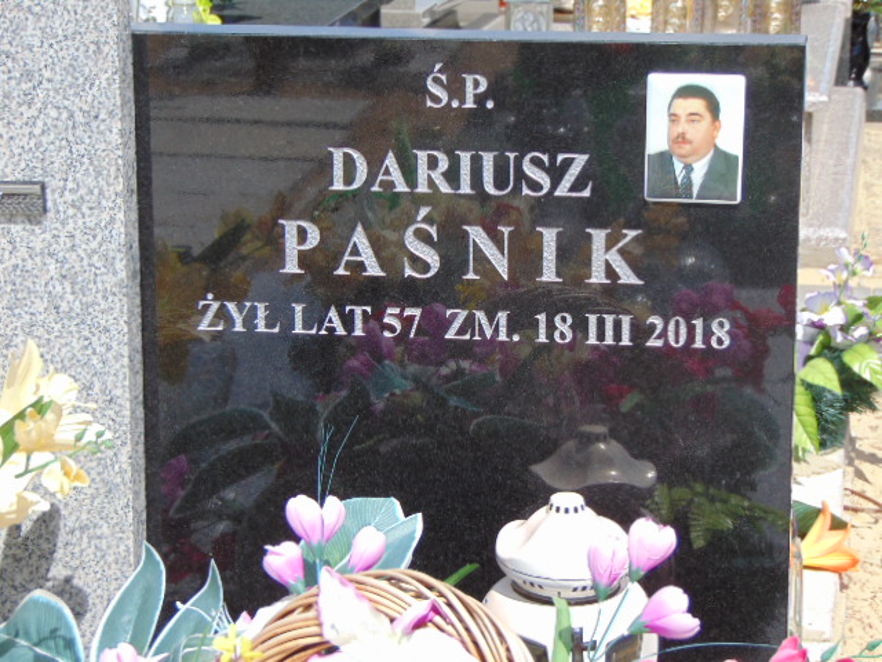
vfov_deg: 13.7
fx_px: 2752
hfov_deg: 18.2
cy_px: 331
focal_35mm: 108
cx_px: 441
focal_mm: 19.4
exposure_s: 1/800
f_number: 3.9
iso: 80
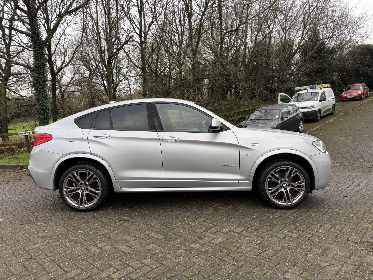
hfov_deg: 71.6
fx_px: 259
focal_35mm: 24
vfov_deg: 56.8
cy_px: 140
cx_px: 186
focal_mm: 6.76
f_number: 1.78
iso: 80
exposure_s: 1/319
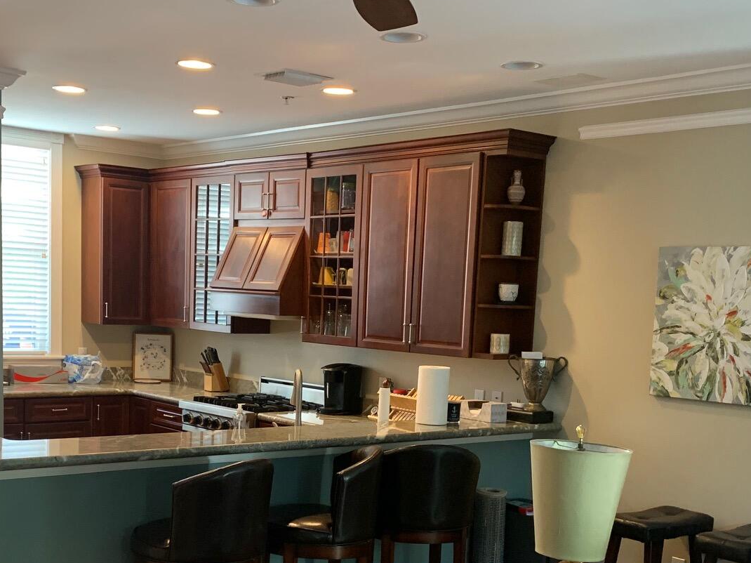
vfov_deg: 29.2
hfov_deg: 38.8
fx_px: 1063
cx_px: 321
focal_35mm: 49
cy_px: 418
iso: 160
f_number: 1.8
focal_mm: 4.25
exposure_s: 1/60
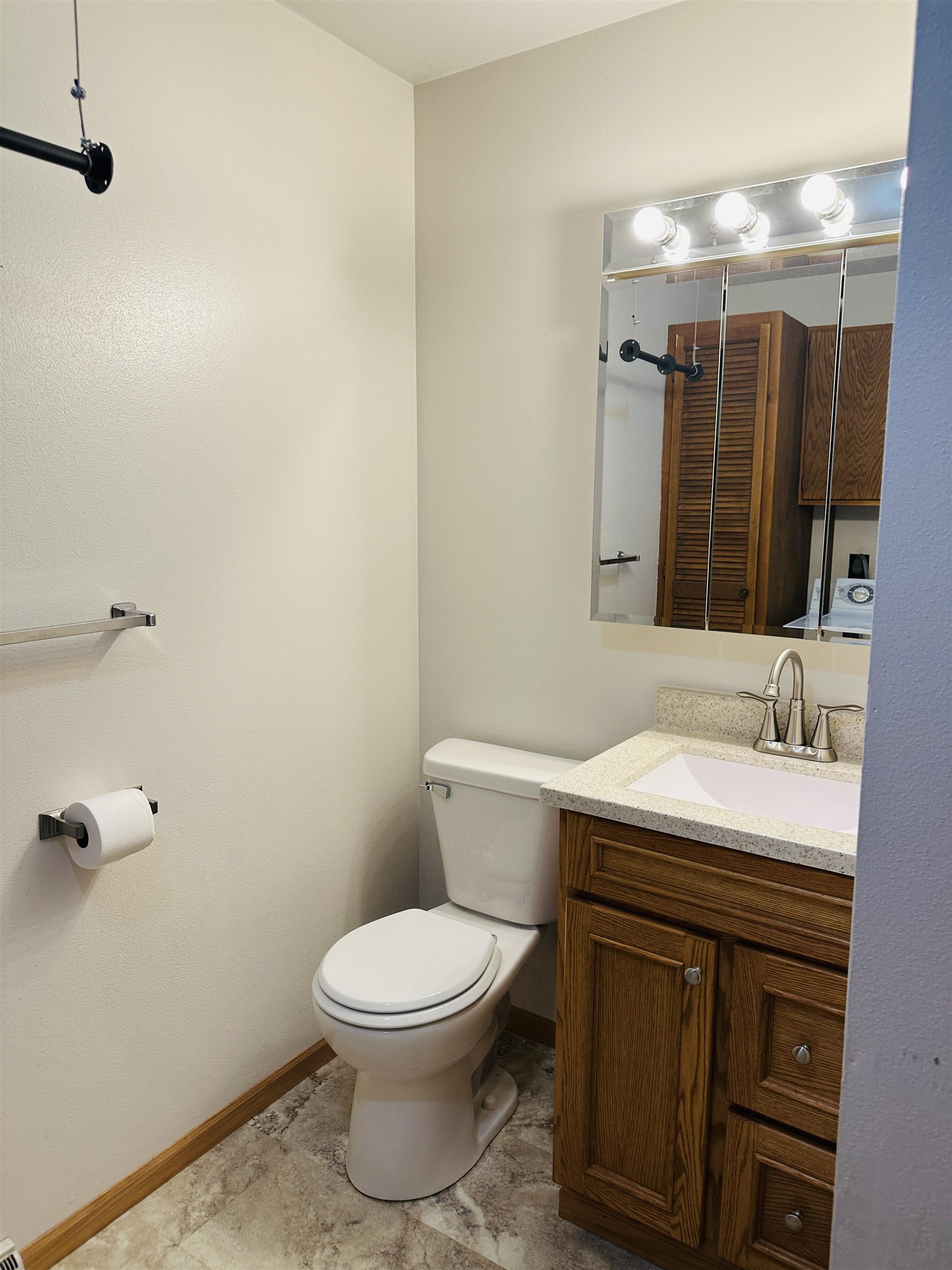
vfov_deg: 71.6
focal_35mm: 24
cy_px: 635
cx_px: 476
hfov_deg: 56.8
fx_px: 880
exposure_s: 1/120
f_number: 1.78
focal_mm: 6.86
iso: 100
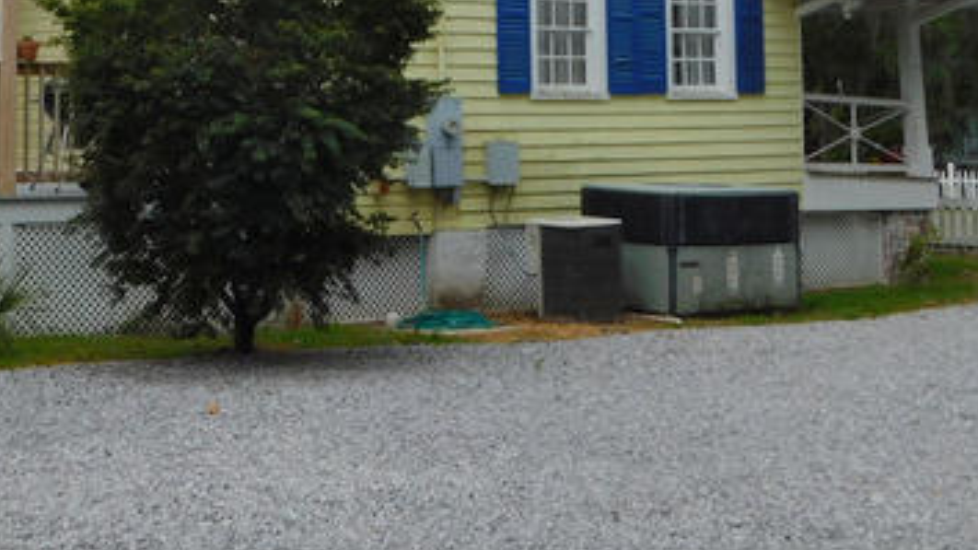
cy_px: -77
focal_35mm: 71
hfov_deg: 29.0
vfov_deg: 16.4
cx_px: 169
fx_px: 1841
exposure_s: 1/1250
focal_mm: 6.3
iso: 125
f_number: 3.5
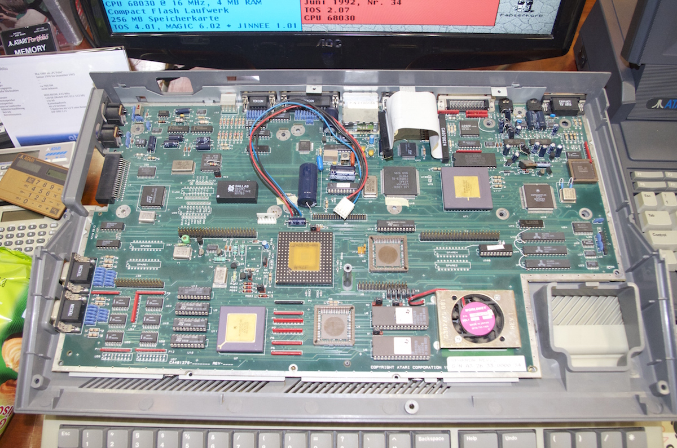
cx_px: 338
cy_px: 224
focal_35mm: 30
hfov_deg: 62.0
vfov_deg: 43.4
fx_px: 563
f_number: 4
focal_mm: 20
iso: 3200
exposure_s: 1/80
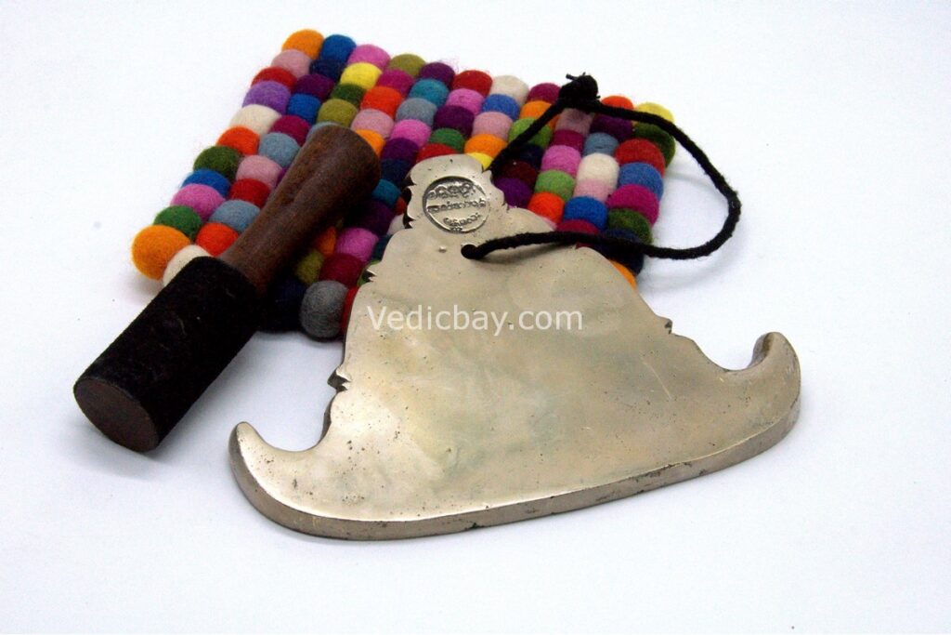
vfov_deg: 18.9
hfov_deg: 28.1
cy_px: 318
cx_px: 476
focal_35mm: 72
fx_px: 1902
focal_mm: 48
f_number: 16
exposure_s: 1/250
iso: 3200
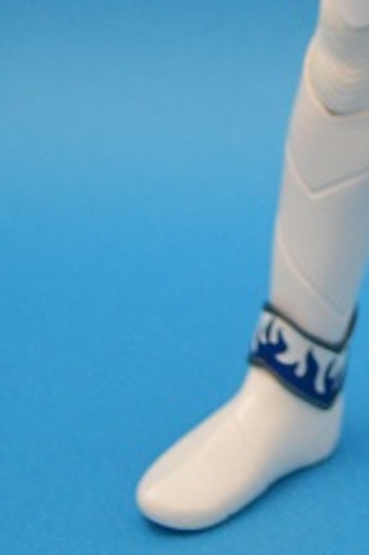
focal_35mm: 159
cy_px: -359
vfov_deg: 12.1
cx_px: 550
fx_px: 2448
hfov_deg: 8.4
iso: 800
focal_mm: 26
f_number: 4.2
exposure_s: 1/20
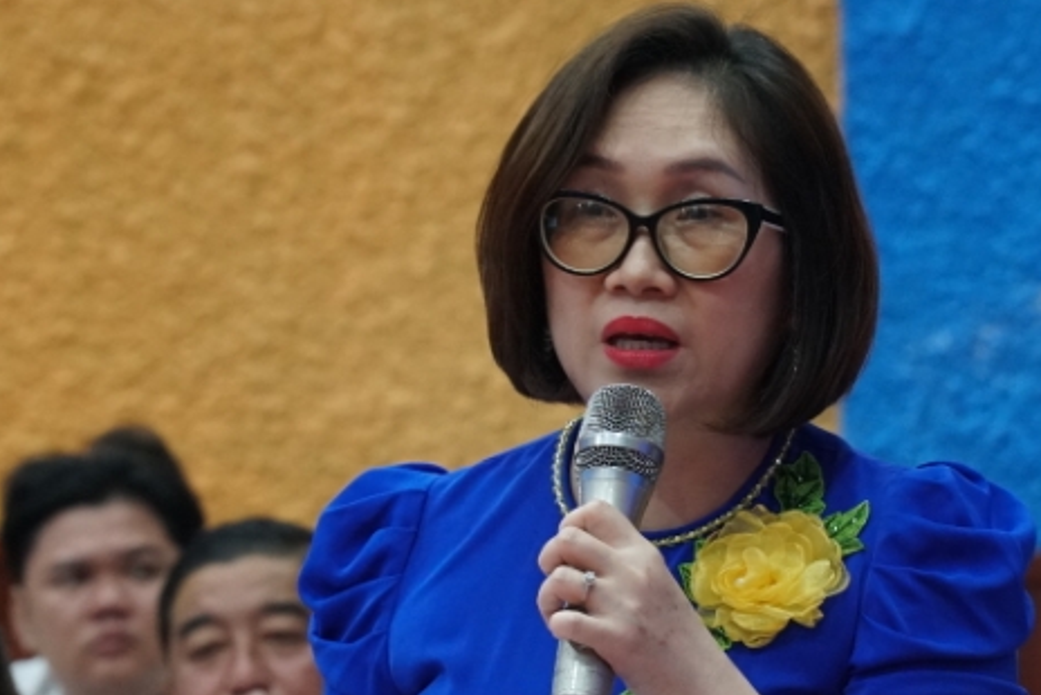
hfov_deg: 6.1
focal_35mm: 339
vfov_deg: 4.1
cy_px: 502
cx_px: 761
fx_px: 9811
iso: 1600
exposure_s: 1/200
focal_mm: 105
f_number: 5.6
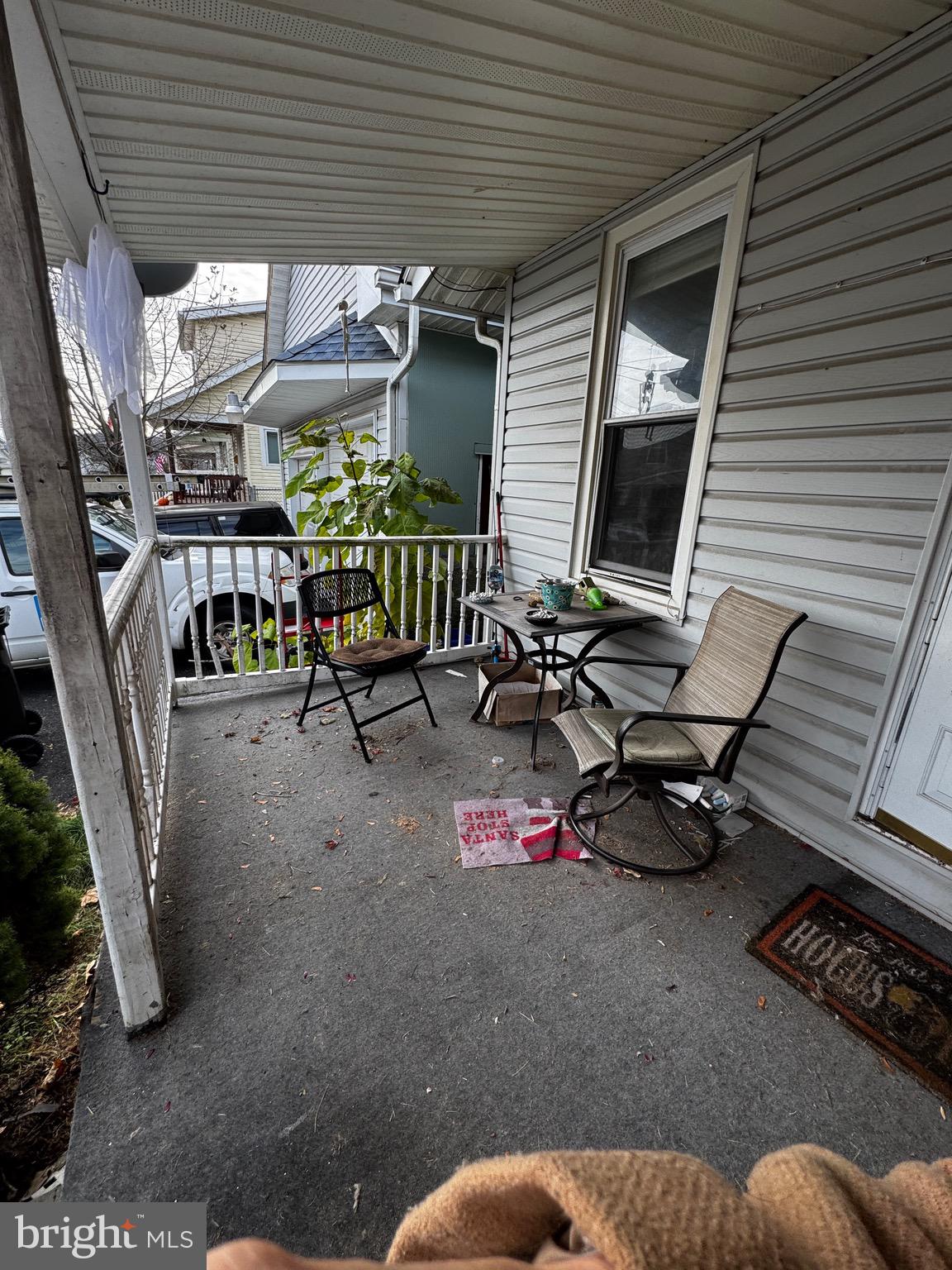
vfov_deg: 102.1
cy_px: 635
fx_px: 513
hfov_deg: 85.7
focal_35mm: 14
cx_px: 476
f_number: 2.2
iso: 40
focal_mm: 2.22
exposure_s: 1/191
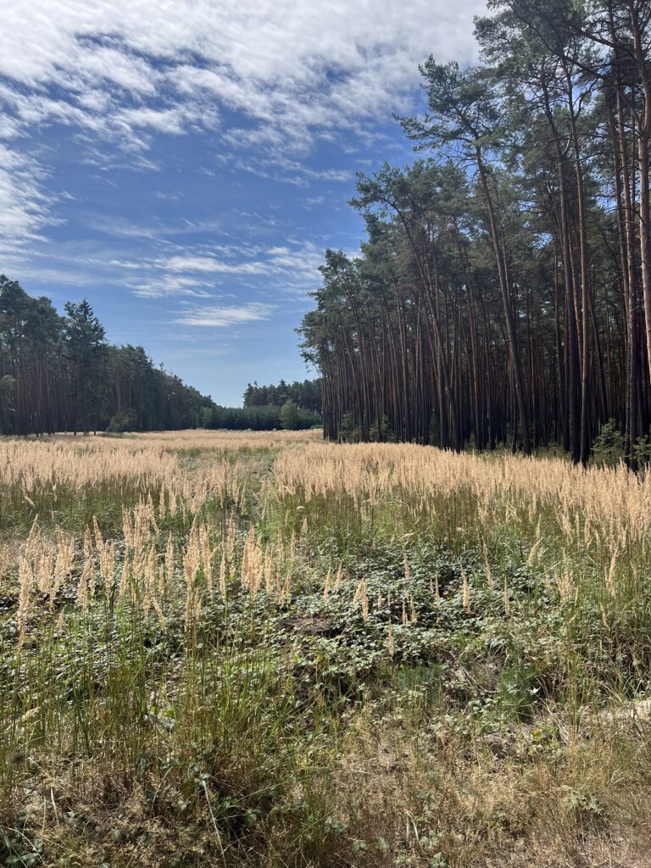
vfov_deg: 67.3
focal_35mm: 26
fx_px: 652
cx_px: 326
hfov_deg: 53.1
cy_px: 434
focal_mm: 5.7
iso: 50
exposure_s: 1/5076
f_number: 1.5
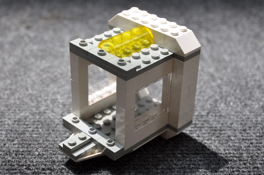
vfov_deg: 19.4
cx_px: 128
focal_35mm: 70
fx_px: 513
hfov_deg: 28.9
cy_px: 80
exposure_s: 1/160
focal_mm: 38
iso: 200
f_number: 5
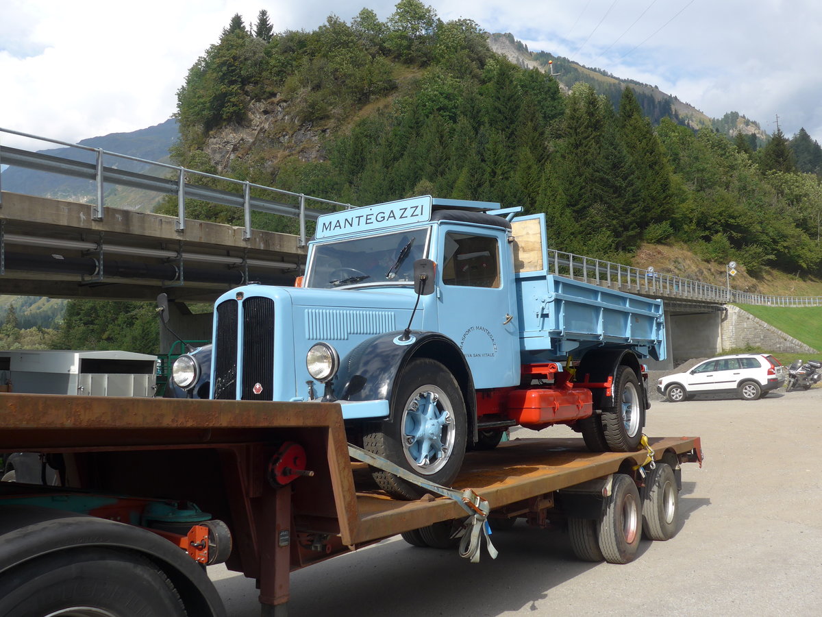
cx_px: 411
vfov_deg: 41.8
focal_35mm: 34
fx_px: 807
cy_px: 308
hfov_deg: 54.0
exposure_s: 1/1000
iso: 80
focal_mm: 7
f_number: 2.8
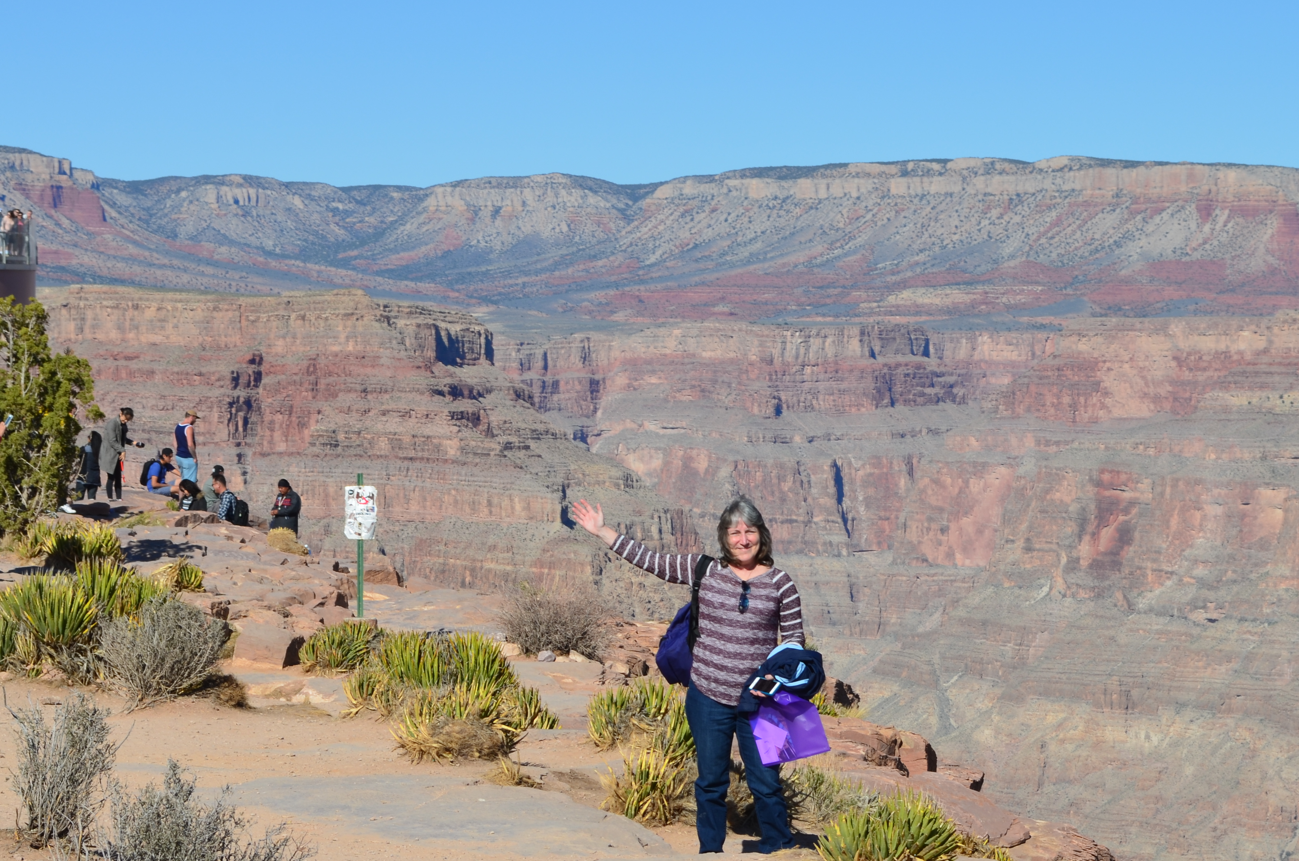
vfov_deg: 12.1
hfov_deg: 18.2
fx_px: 4058
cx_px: 746
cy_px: 585
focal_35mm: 113
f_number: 13
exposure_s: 1/200
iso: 100
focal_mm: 55
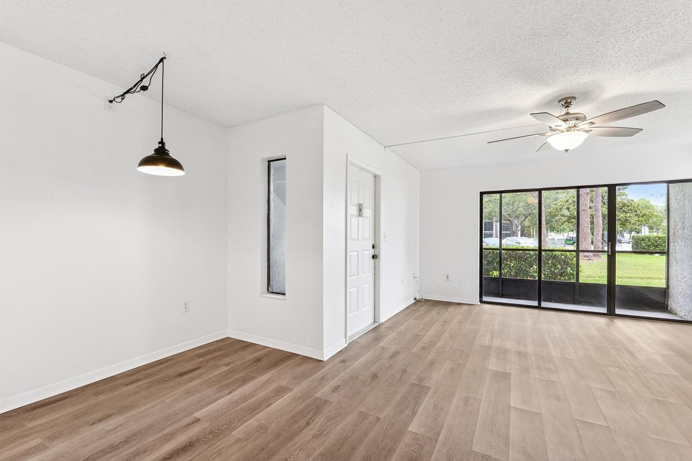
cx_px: 340
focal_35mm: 15
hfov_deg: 100.4
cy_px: 238
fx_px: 288
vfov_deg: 77.3
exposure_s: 1/15
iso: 400
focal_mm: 14
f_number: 8
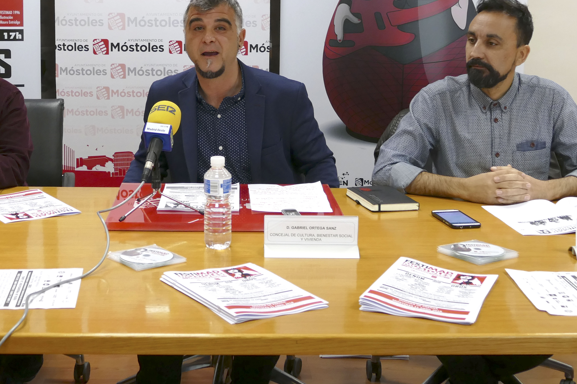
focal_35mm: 55
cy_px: 86
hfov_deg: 35.8
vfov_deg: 24.3
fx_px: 881
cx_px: 179
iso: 400
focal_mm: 12.9
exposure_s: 1/80
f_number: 3.1
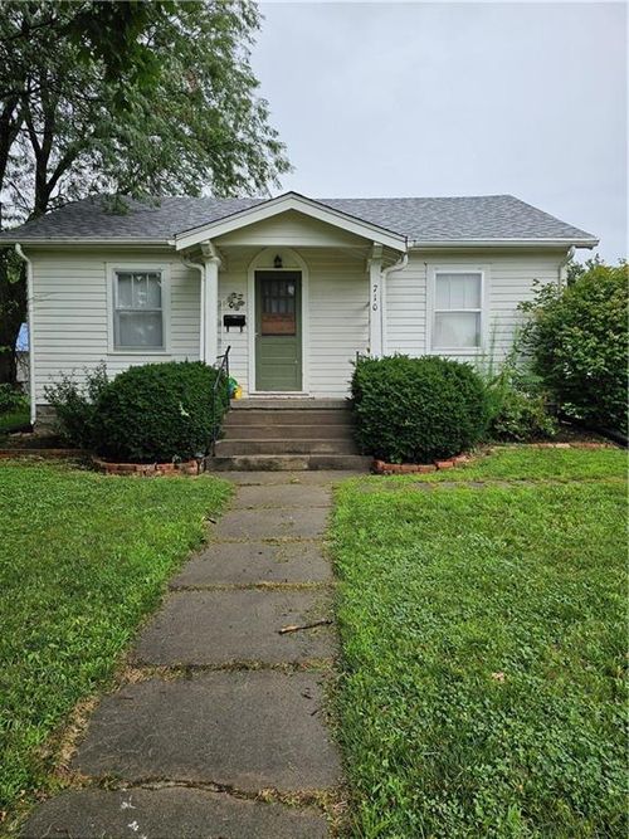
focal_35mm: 23
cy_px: 420
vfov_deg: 73.9
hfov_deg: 58.9
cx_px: 314
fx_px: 557
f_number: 1.7
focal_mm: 6.3
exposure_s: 1/586
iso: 12
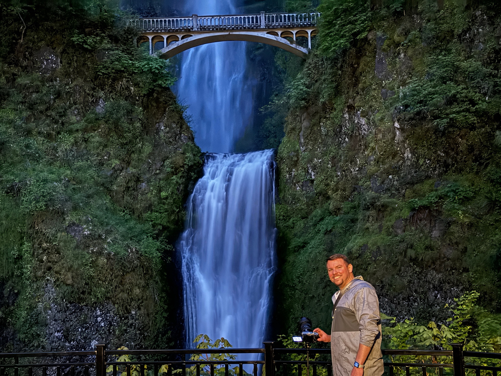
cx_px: 250
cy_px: 188
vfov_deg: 30.3
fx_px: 695
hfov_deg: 39.7
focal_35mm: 48
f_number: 1.78
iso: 2500
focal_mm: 6.76
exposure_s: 1/5
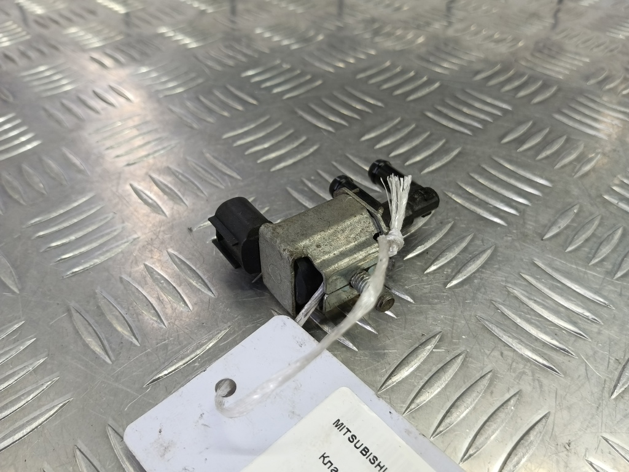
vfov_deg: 58.9
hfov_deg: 73.9
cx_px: 314
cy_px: 236
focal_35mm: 23
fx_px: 418
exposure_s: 1/50
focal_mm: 4.11
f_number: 1.6
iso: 103
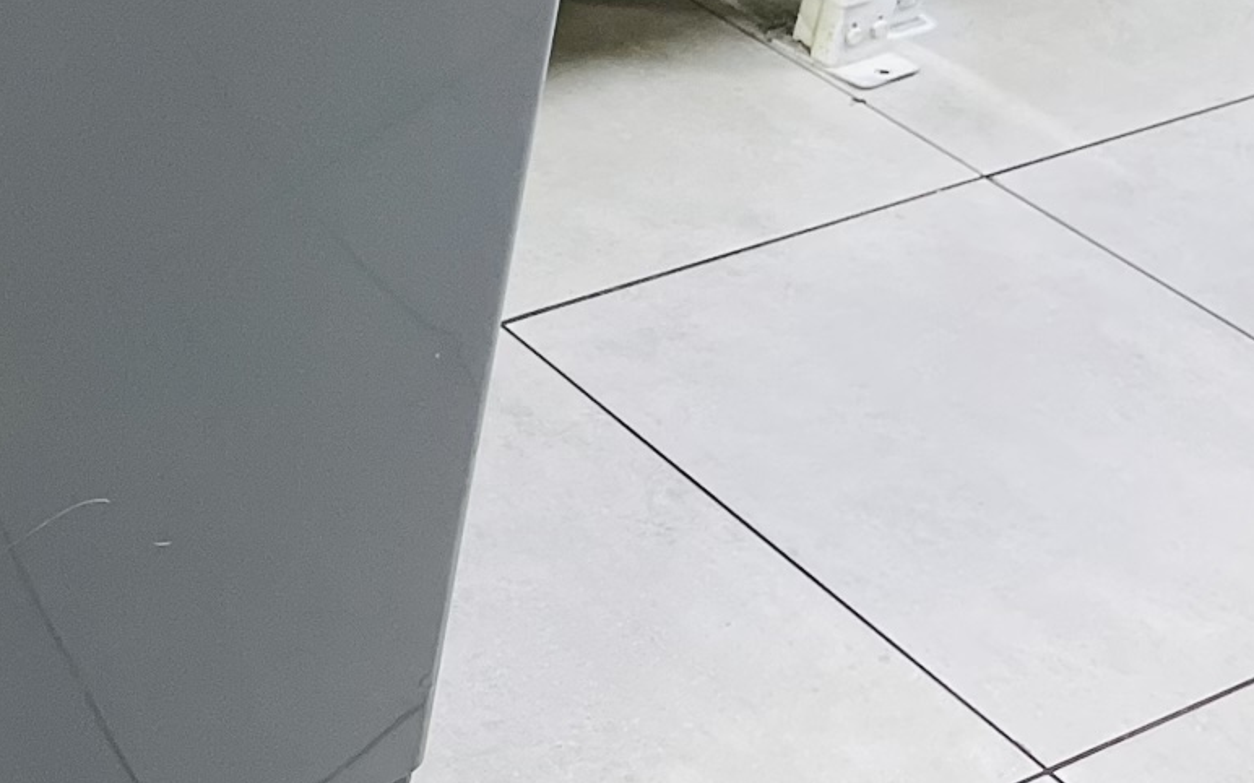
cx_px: -192
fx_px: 2460
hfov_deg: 26.0
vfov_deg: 17.7
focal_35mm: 72
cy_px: 23
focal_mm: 4.2
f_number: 1.6
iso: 640
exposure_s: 1/30
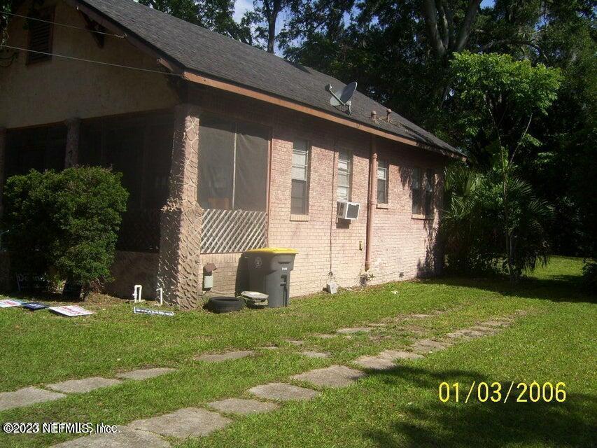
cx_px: 298
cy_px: 224
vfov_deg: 39.7
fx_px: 621
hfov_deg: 51.3
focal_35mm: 36
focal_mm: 6
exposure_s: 1/500
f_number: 4.8
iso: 80
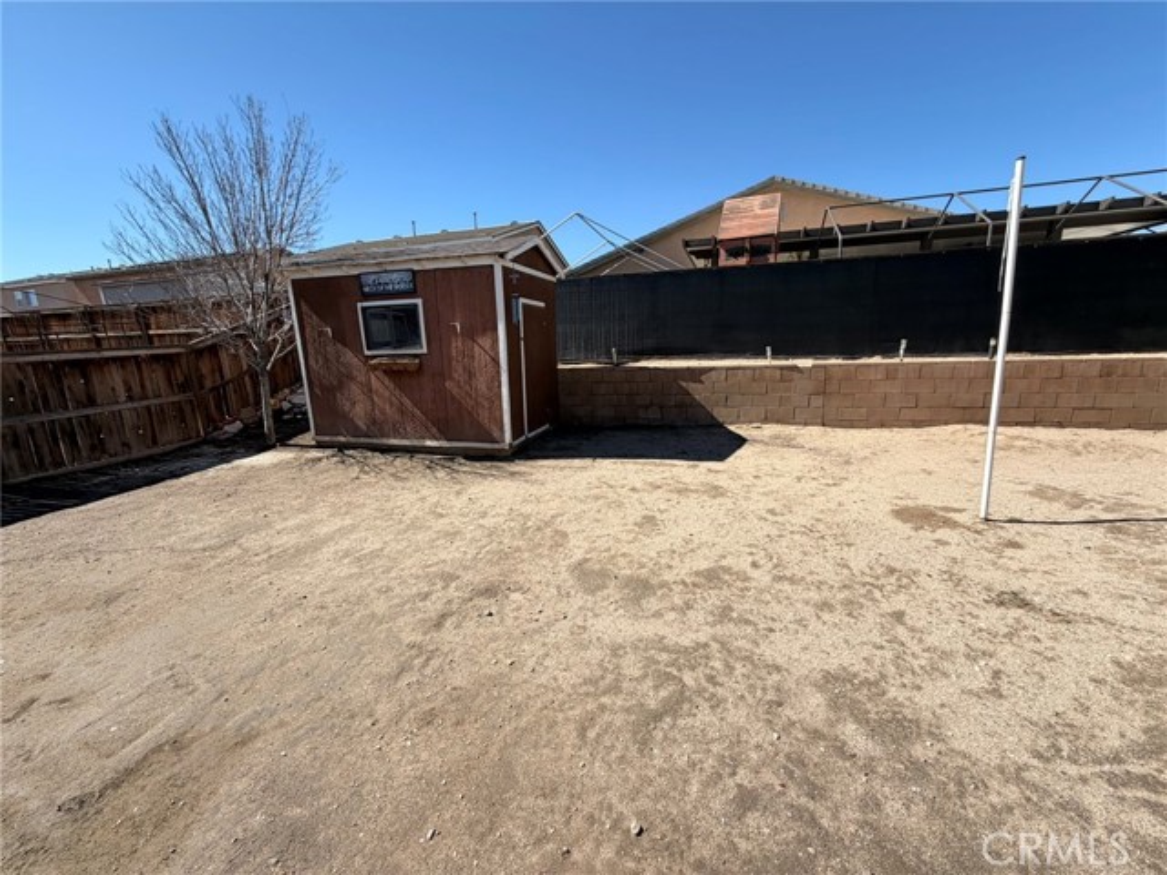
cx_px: 584
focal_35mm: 14
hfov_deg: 102.1
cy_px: 438
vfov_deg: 85.7
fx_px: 472
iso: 25
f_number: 2.2
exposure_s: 1/770
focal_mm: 2.22
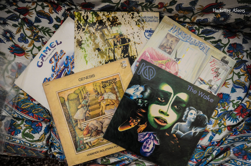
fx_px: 136
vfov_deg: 63.1
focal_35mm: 20
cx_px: 126
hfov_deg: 85.5
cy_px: 83
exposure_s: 1/13
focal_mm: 13
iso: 800
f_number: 4
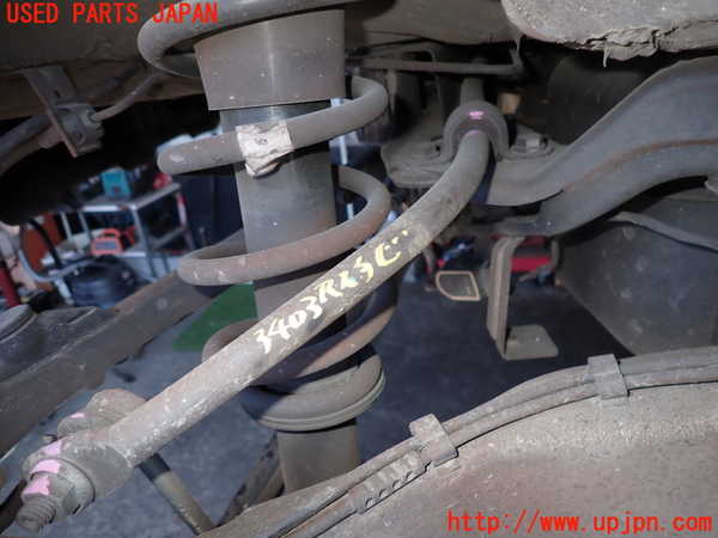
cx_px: 359
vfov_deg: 54.9
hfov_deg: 69.4
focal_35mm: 25
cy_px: 269
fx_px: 519
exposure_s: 1/30
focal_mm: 4.5
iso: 125
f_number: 5.6
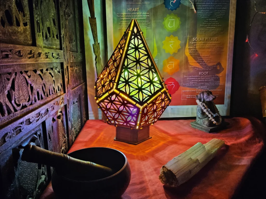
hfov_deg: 73.9
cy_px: 100
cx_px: 133
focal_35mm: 23
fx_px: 177
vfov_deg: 58.9
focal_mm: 3.08
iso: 320
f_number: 2
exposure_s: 1/120
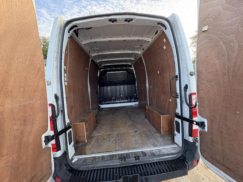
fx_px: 98
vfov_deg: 85.7
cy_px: 91
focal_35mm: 14
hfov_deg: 102.1
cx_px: 122
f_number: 2.2
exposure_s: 1/99
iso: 160
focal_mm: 2.22
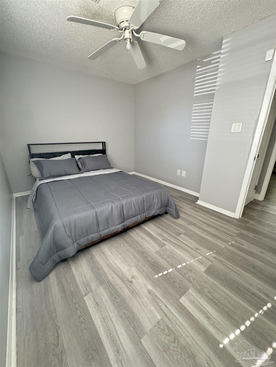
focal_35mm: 14
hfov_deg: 85.7
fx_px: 149
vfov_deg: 102.1
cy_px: 184
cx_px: 138
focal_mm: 2.22
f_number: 2.2
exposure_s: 1/60
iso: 400
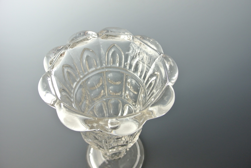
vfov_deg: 45.1
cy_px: 84
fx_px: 202
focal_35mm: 29
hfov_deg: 63.6
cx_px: 126
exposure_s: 1/60
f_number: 3.5
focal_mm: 11
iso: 400
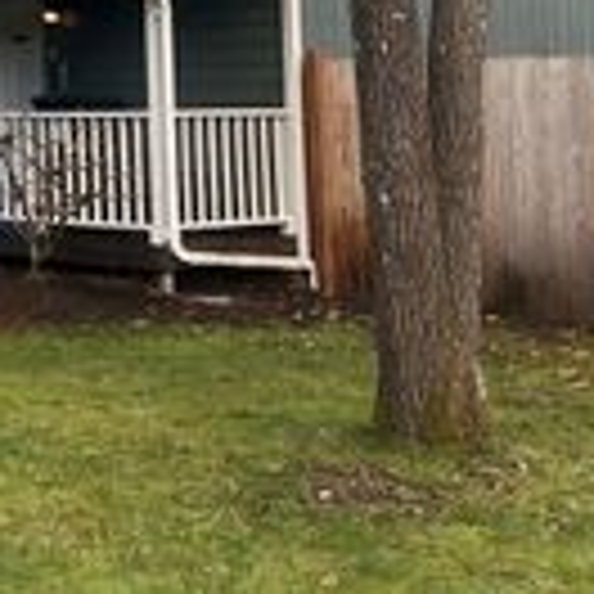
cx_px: -176
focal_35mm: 87
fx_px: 1689
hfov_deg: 18.6
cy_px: -65
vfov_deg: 19.1
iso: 50
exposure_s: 1/493
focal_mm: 5.7
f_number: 1.5
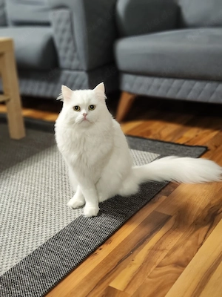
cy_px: 148
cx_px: 111
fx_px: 197
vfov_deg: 73.9
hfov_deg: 58.9
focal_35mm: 23
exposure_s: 1/50
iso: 1577
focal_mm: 7.01
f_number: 1.69
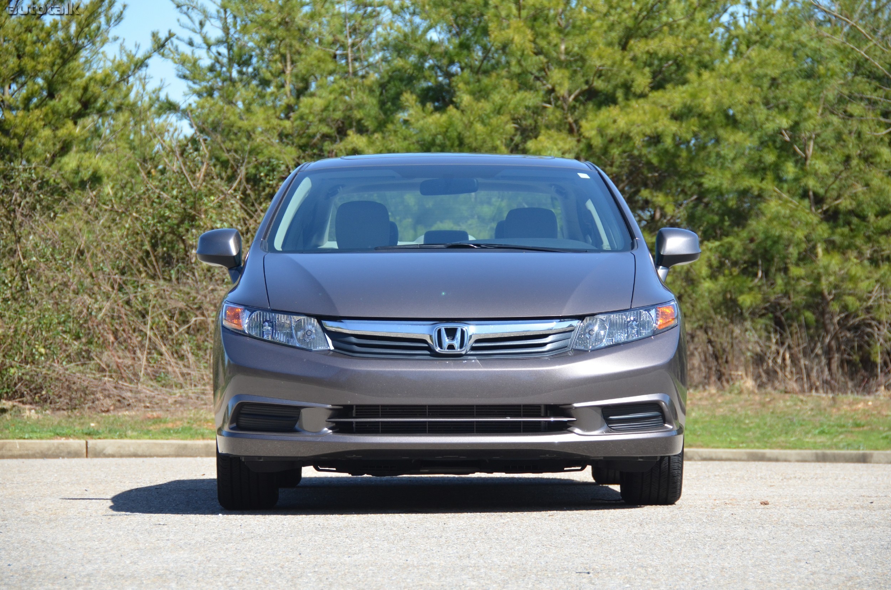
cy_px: 295
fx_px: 3520
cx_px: 446
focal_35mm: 142
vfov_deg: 9.6
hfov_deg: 14.4
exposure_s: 1/1000
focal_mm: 95
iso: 400
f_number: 5.3
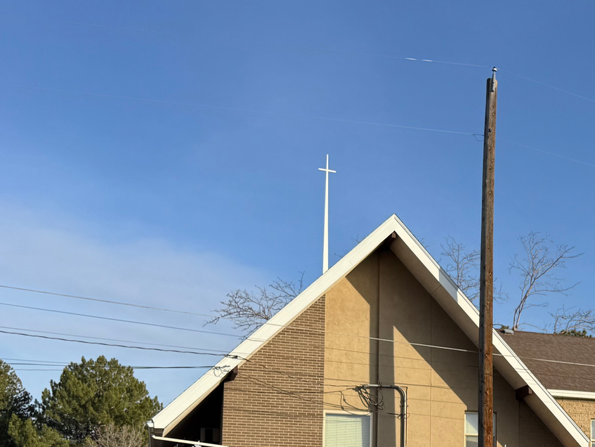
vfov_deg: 24.0
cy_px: 457
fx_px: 997
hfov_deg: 30.1
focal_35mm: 58
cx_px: 641
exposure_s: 1/3413
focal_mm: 6.76
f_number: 1.78
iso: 80
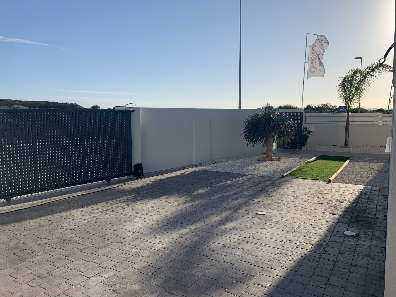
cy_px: 148
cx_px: 198
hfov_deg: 67.3
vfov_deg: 53.1
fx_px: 297
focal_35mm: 26
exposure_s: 1/3650
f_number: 1.8
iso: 25
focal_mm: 4.25
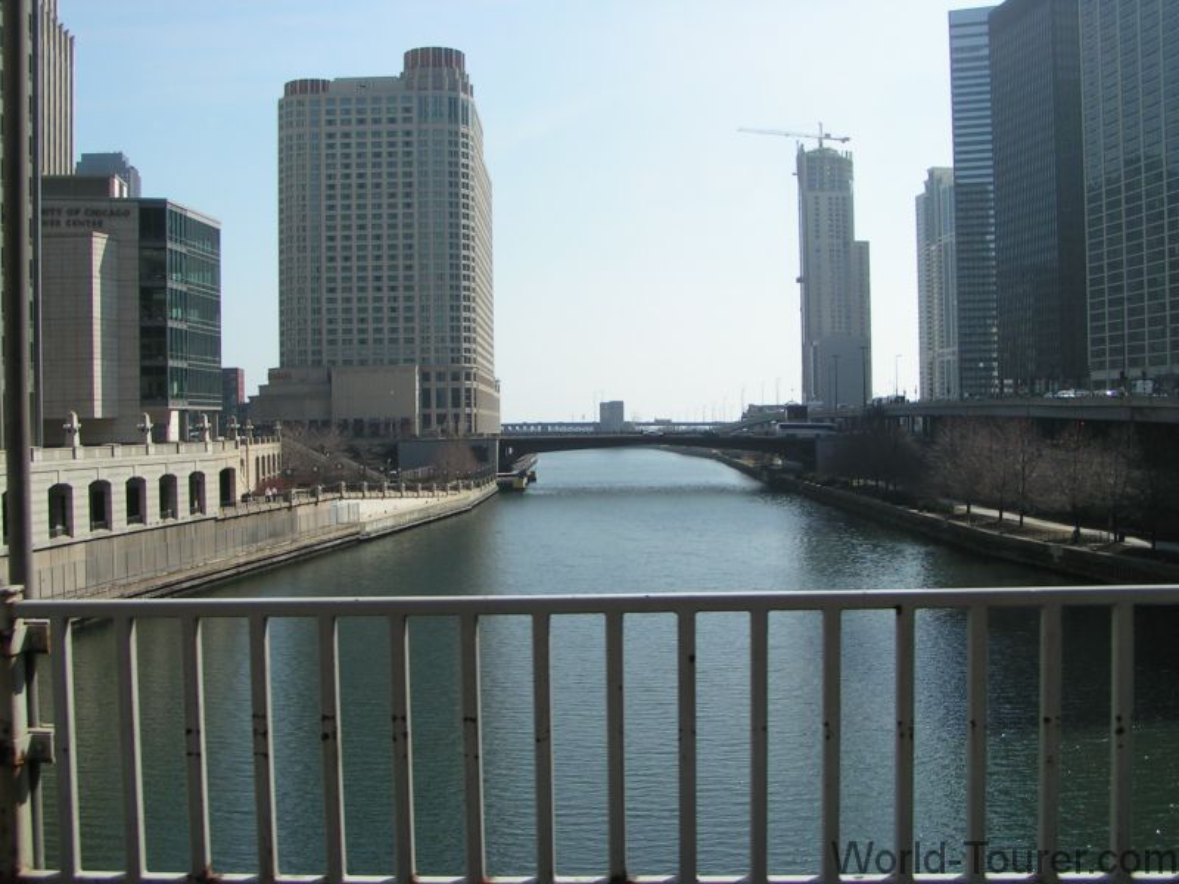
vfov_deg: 37.7
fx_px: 1294
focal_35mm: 38
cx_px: 590
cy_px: 442
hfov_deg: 49.0
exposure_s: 1/500
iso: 50
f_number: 5.6
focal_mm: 5.8
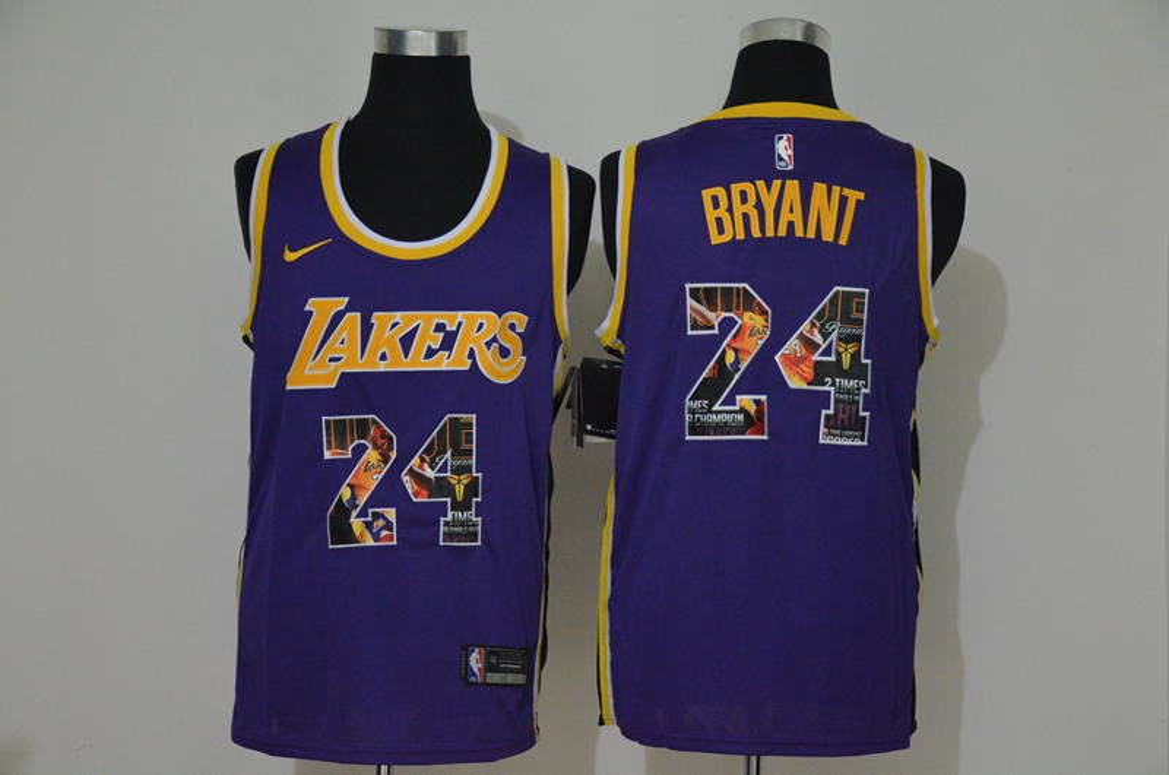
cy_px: 388
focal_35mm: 72
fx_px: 2333
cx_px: 584
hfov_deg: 28.1
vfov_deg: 18.8
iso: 4000
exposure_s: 1/50
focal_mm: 48
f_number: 4.5
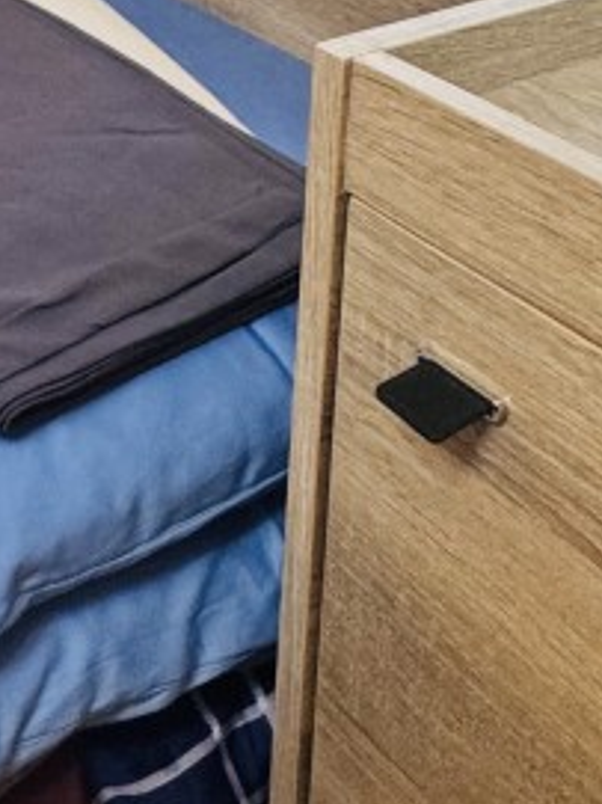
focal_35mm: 62
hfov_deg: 19.5
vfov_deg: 26.5
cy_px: -237
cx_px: -383
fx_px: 1439
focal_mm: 2.22
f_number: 2.2
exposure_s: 1/99
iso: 160
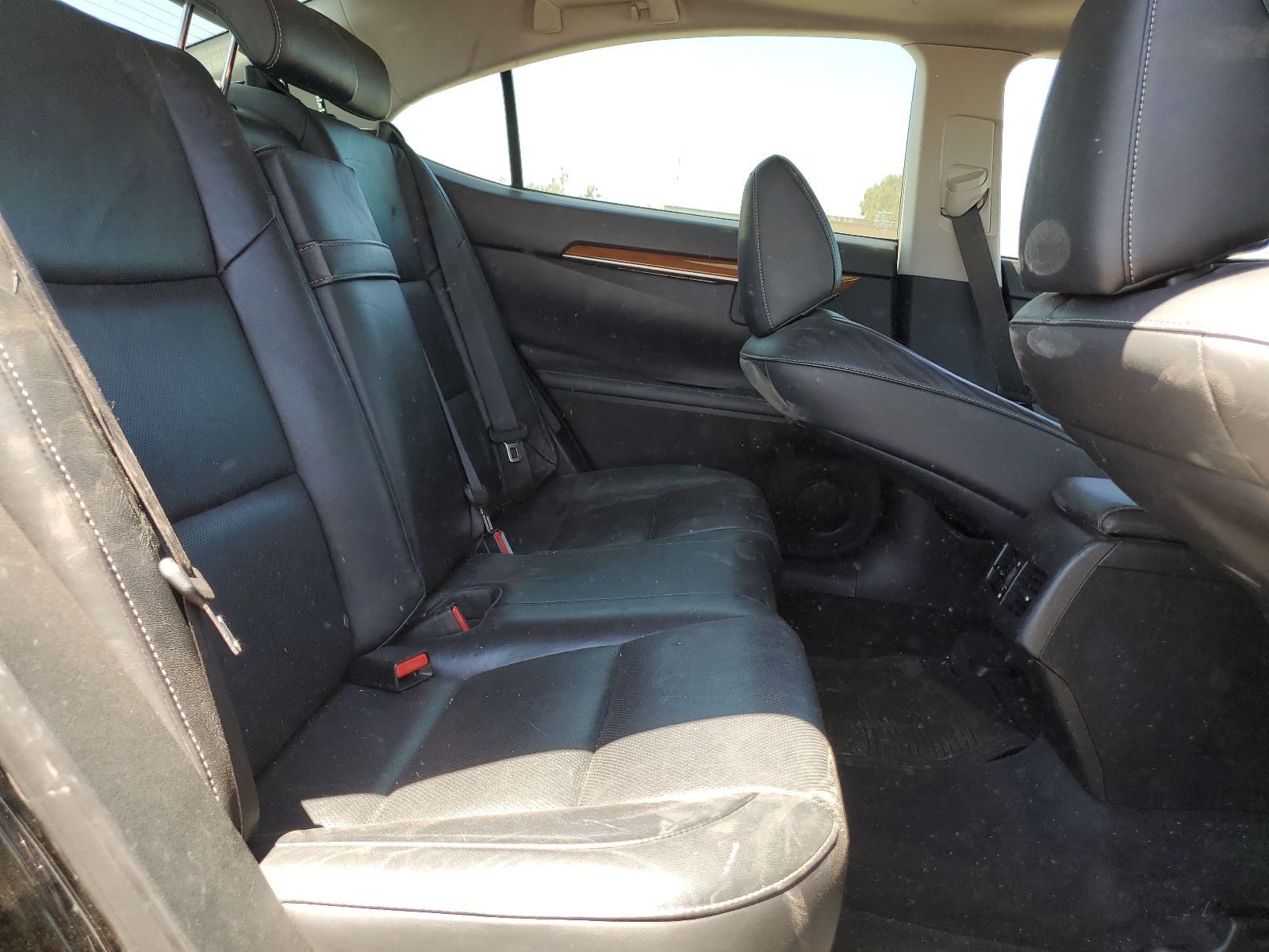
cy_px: 476
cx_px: 634
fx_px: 953
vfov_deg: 53.1
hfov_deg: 67.3
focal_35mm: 26
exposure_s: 1/204
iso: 50
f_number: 1.5
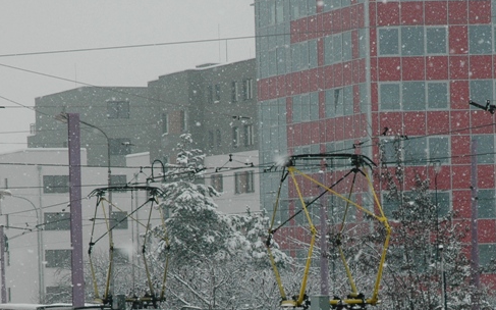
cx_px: 304
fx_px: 2676
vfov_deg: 6.6
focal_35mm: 198
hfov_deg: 10.6
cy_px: 289
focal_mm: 70
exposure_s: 1/320
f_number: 9
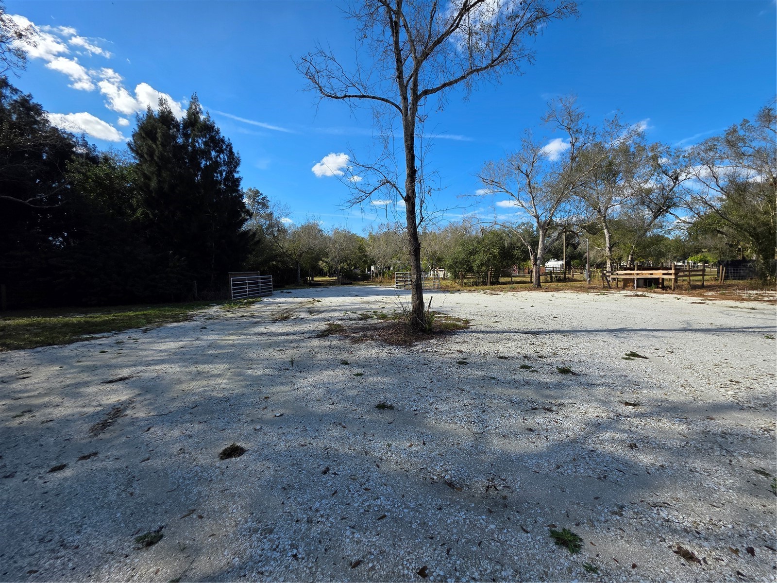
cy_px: 292
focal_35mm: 13
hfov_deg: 106.2
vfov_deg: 89.9
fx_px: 292
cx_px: 388
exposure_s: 1/1619
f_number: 1.9
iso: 40
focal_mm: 2.2
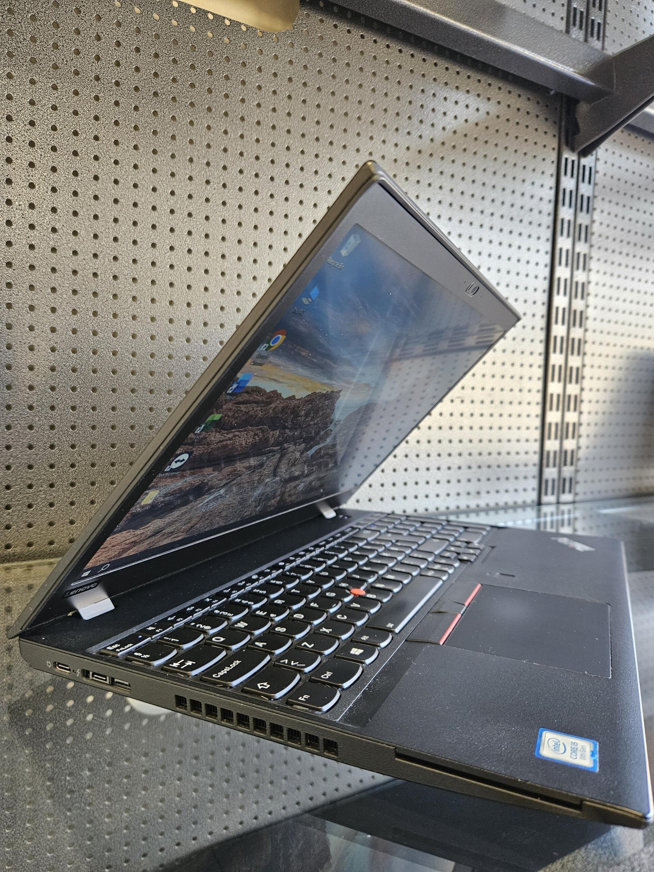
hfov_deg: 58.9
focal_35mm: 23
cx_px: 327
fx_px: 579
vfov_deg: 73.9
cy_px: 436
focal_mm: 5.4
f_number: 1.8
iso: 500
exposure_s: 1/100
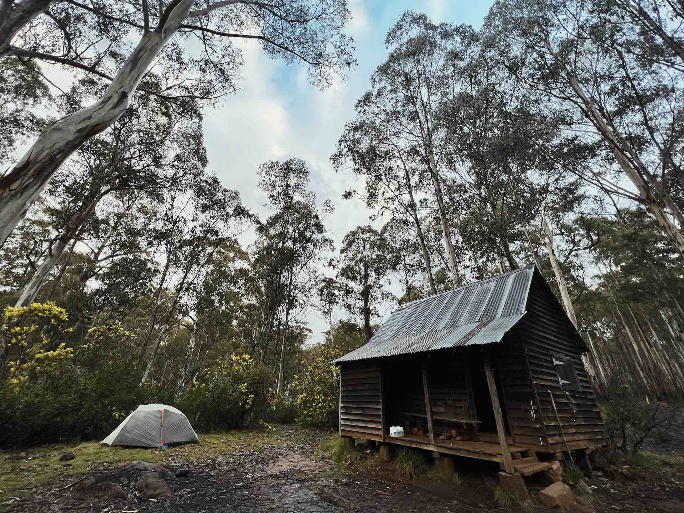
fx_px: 257
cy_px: 256
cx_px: 342
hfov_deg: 106.2
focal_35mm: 13
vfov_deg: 89.9
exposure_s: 1/122
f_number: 1.8
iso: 40
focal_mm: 1.57
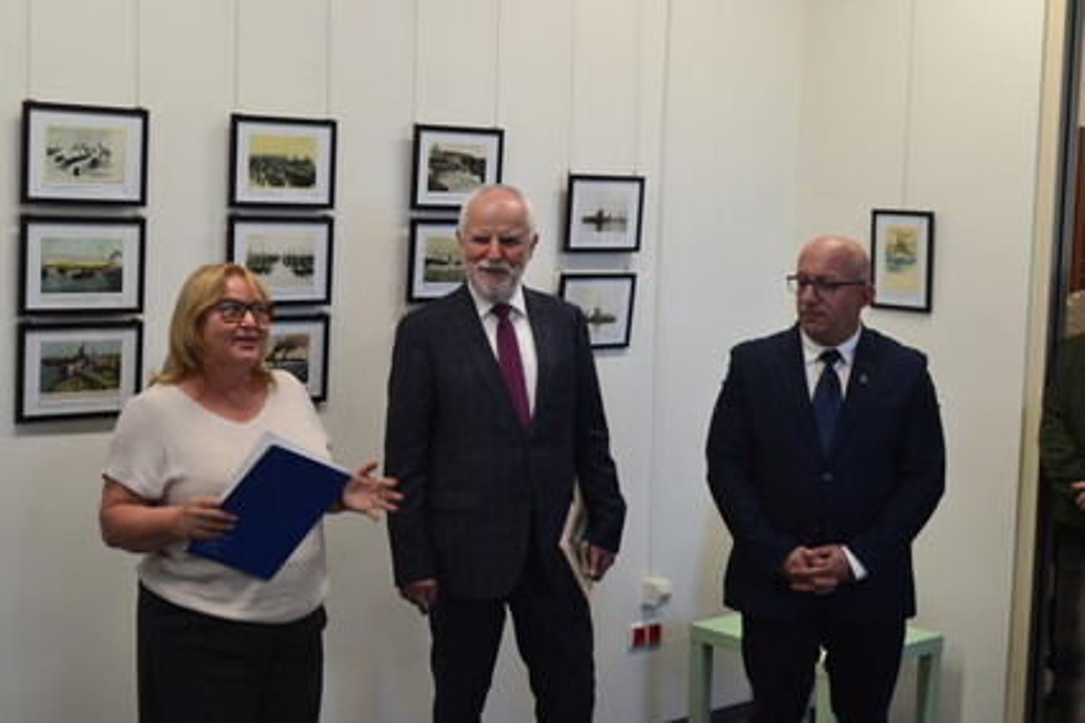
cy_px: 362
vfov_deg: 25.1
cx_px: 542
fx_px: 1627
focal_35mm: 54
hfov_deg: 36.9
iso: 400
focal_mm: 36
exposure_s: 1/25
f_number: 7.1
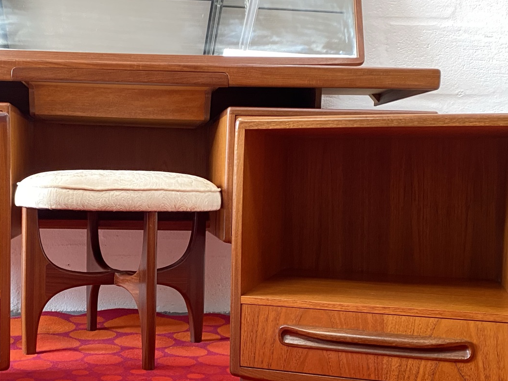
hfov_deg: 37.0
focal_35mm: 51
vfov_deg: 28.5
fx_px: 748
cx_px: 158
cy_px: 234
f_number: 1.8
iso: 250
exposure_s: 1/60
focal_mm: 4.25
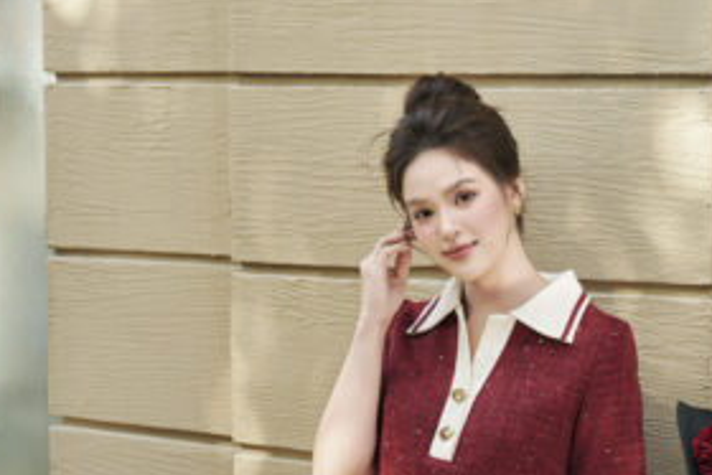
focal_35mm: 118
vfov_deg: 11.6
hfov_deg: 17.2
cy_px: 428
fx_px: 2335
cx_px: 605
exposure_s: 1/400
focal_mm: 50
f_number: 3.2
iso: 400
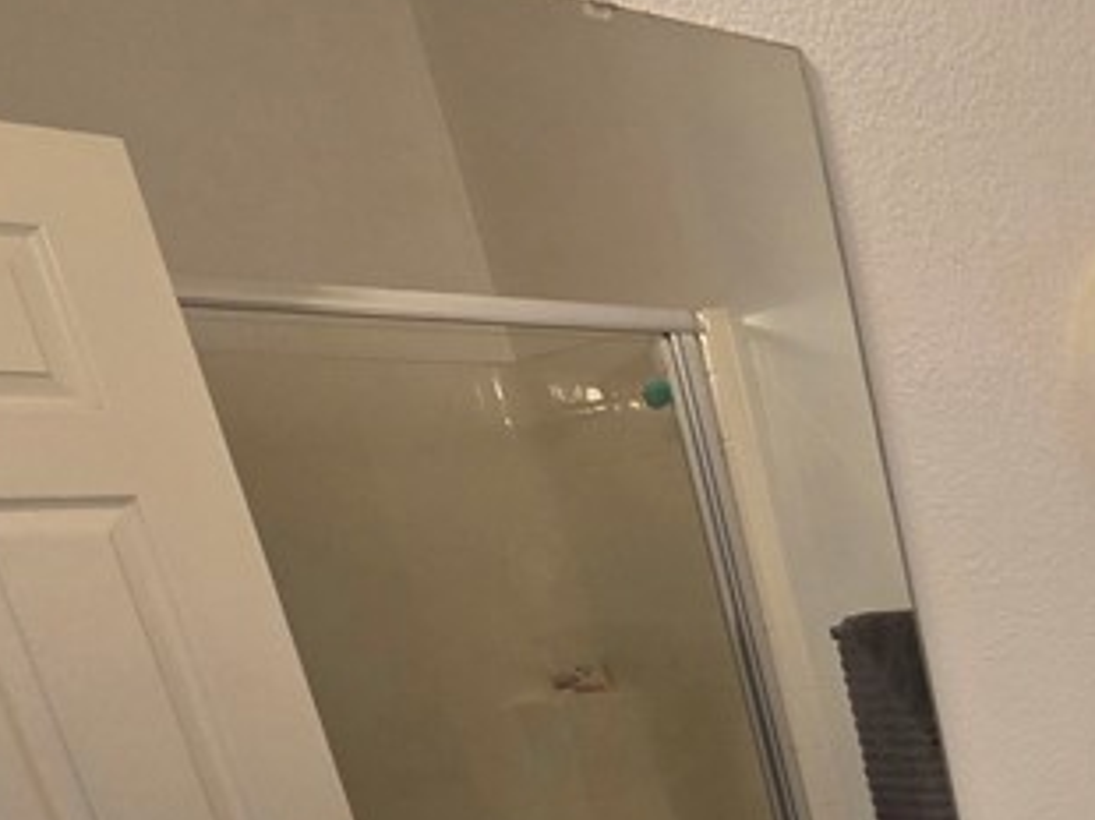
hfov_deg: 28.3
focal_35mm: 43
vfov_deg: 29.1
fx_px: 1359
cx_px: 1650
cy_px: 976
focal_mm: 2.2
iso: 200
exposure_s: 1/60.2
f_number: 2.2
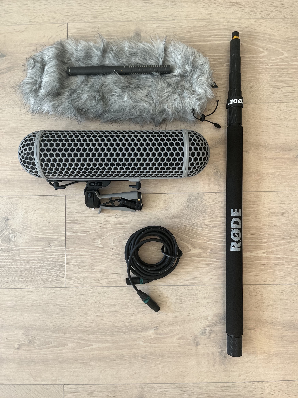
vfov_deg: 67.3
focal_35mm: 26
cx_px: 149
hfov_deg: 53.1
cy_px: 199
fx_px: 298
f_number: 1.6
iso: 160
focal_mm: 5.1
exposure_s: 1/60
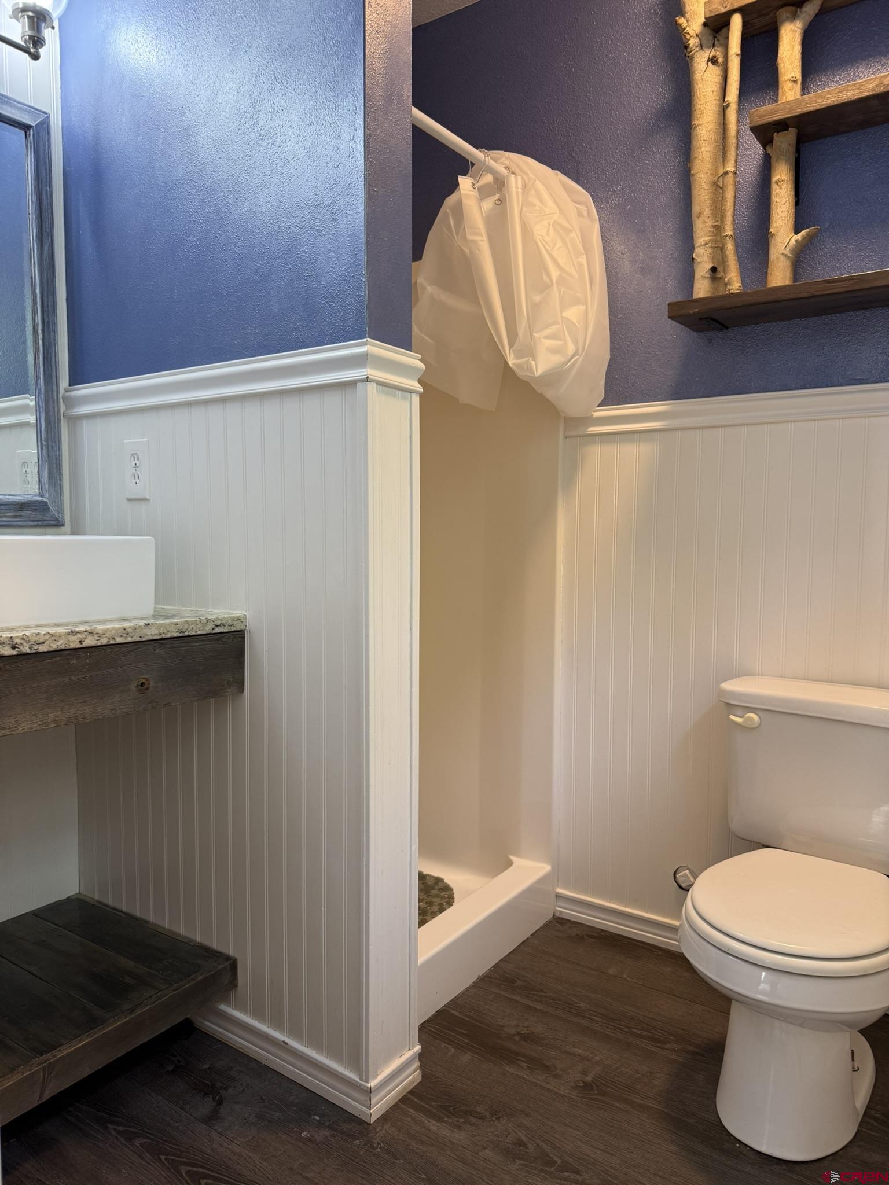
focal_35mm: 24
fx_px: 822
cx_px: 444
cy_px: 592
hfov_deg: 56.8
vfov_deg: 71.6
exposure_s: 1/60
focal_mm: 6.76
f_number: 1.78
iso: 125
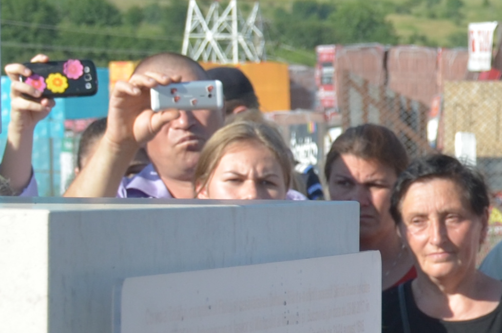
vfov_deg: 5.3
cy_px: 283
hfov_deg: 7.6
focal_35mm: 257
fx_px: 3577
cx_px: 1096
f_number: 5.6
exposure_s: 1/640
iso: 250
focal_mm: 34
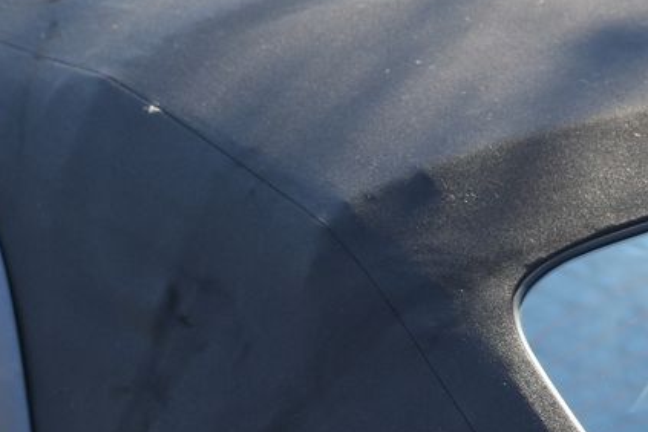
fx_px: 3402
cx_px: 502
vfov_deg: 7.3
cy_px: 163
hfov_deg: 10.9
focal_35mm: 189
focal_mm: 50
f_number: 4
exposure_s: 1/160
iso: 320
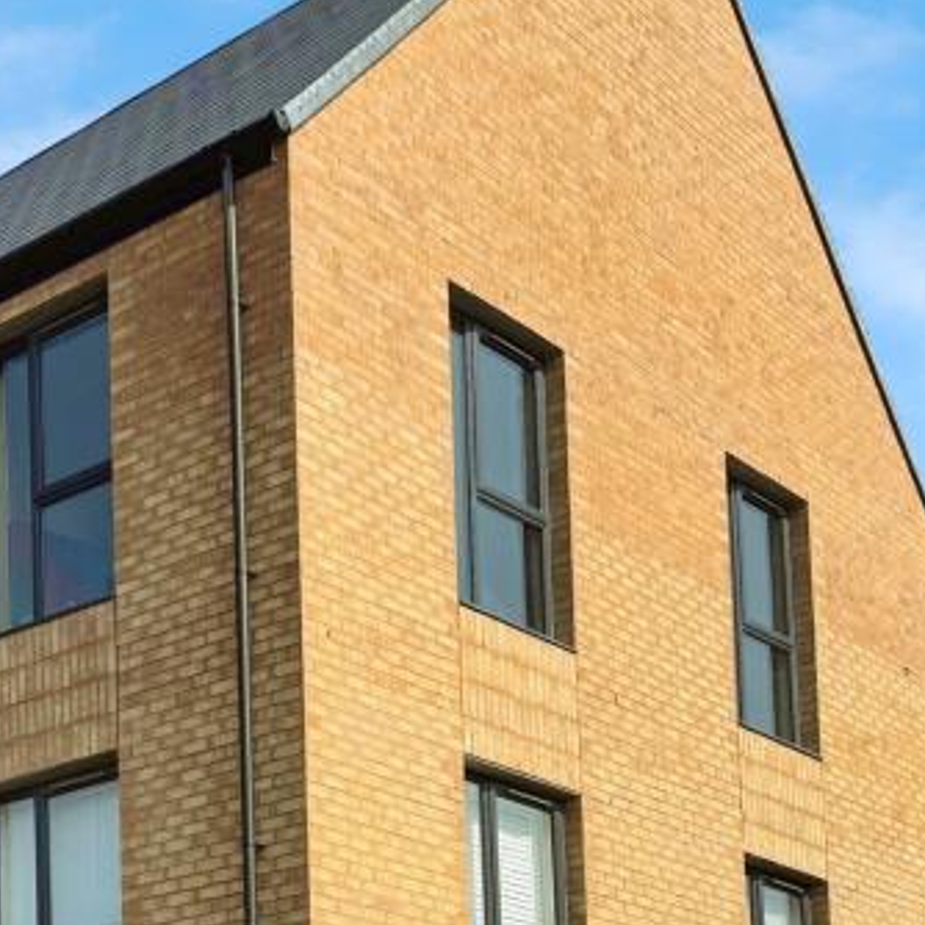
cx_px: 144
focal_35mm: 65
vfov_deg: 26.0
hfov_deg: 25.9
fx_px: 1965
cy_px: 735
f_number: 1.78
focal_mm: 6.86
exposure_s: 1/5348
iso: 80
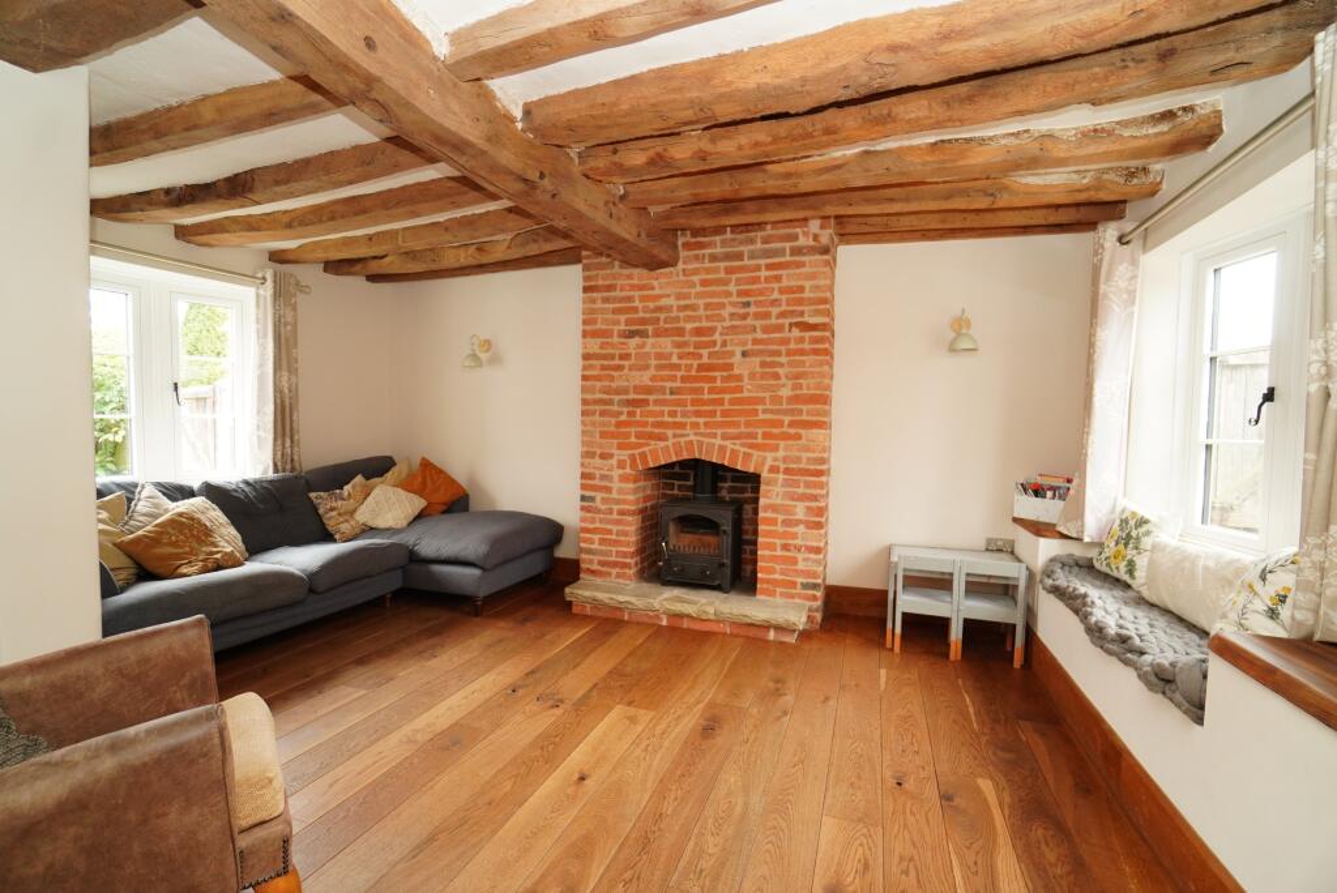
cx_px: 668
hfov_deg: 100.4
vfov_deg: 77.4
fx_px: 557
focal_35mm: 15
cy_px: 446
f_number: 4
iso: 800
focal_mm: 10
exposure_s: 1/60
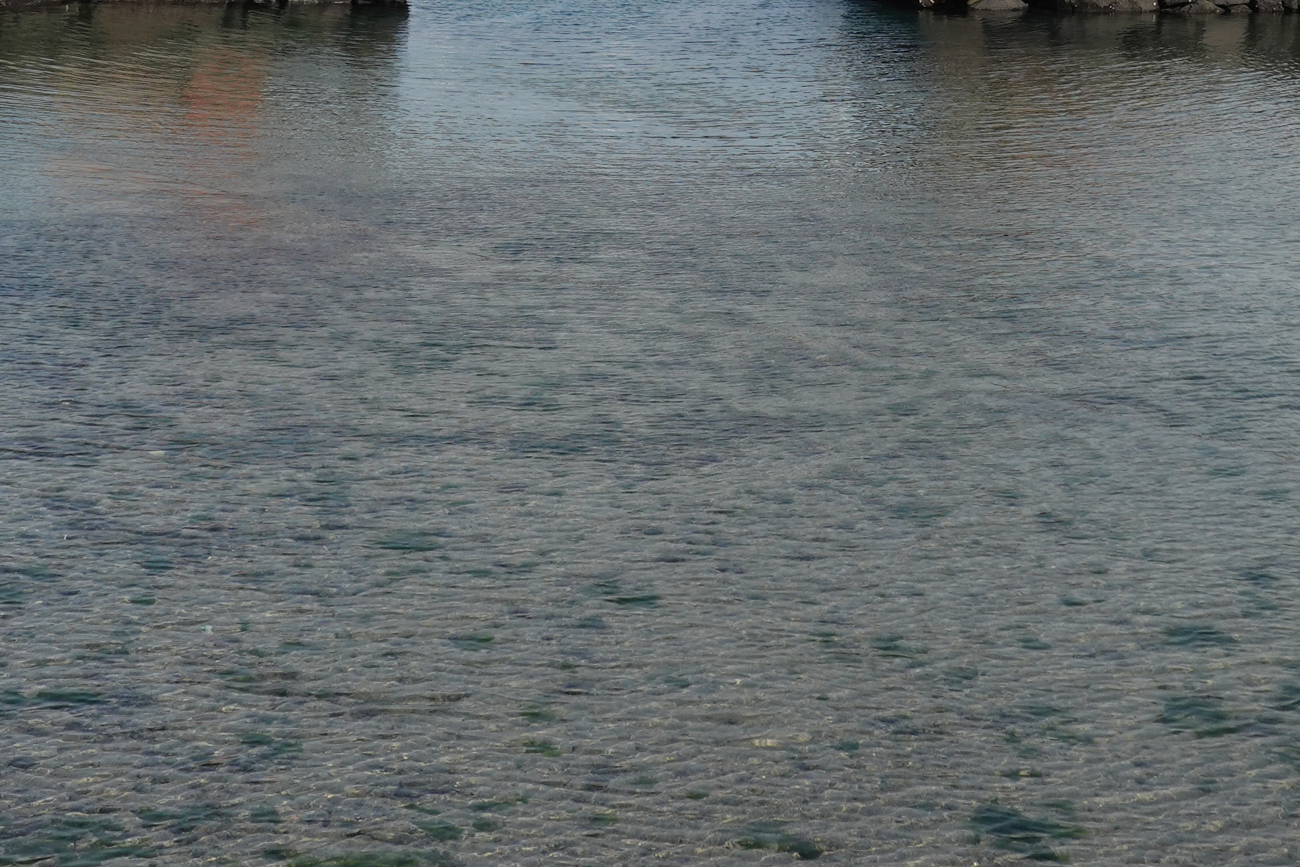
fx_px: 2780
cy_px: -72
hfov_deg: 26.3
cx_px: 692
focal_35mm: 77
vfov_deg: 17.2
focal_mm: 12.01
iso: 125
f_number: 5.6
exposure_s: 1/400
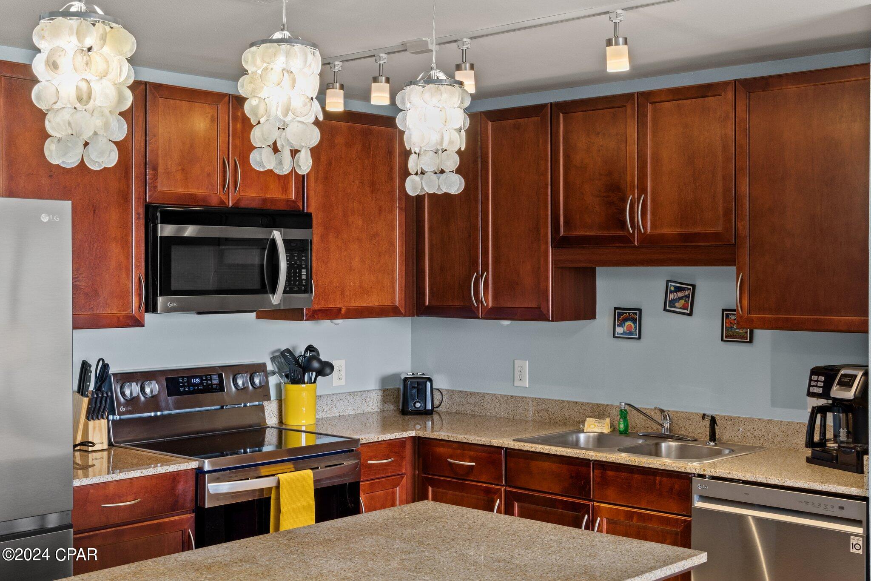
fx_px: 1089
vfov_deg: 29.9
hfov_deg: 43.6
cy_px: 290
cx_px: 436
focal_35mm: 45
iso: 400
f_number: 9
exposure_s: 1/2.5
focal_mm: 30
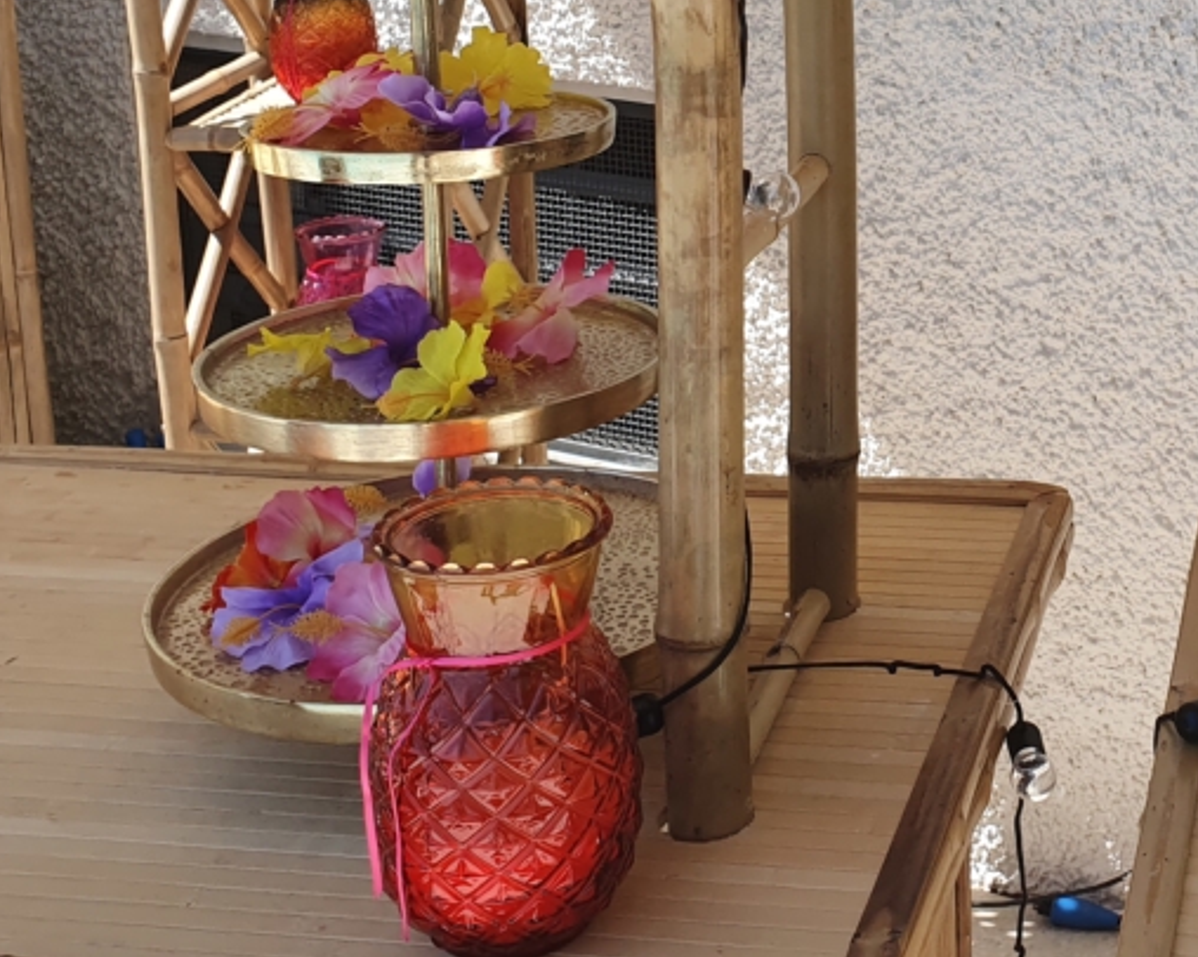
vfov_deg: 24.4
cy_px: 38
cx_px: 1156
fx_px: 2127
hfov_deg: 29.7
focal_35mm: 60
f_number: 2.4
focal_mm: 4.32
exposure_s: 1/722
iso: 50
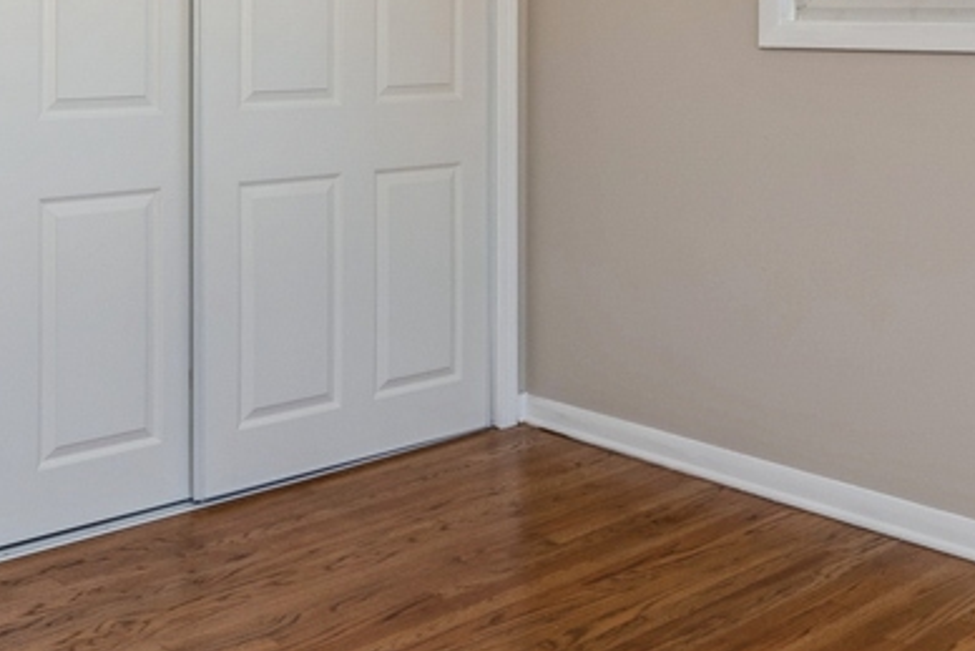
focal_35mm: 50
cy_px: -5
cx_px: 603
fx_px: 1355
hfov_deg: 39.4
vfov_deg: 25.6
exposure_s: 1/30
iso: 200
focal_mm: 12
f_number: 9
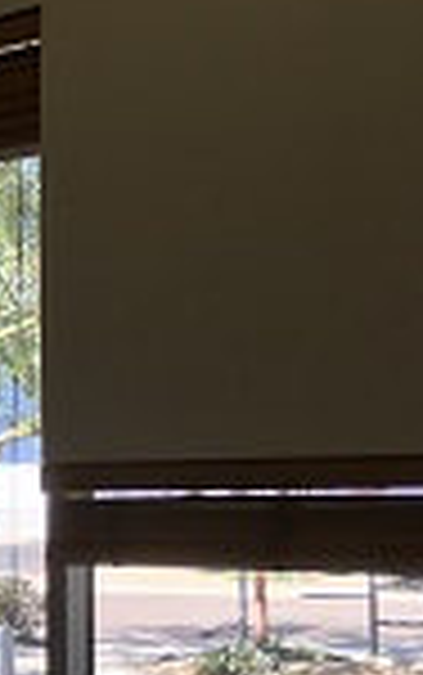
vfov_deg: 21.9
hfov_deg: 11.6
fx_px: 1731
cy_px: 493
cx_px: -580
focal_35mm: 94
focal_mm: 4.15
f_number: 2.2
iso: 25
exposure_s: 1/233
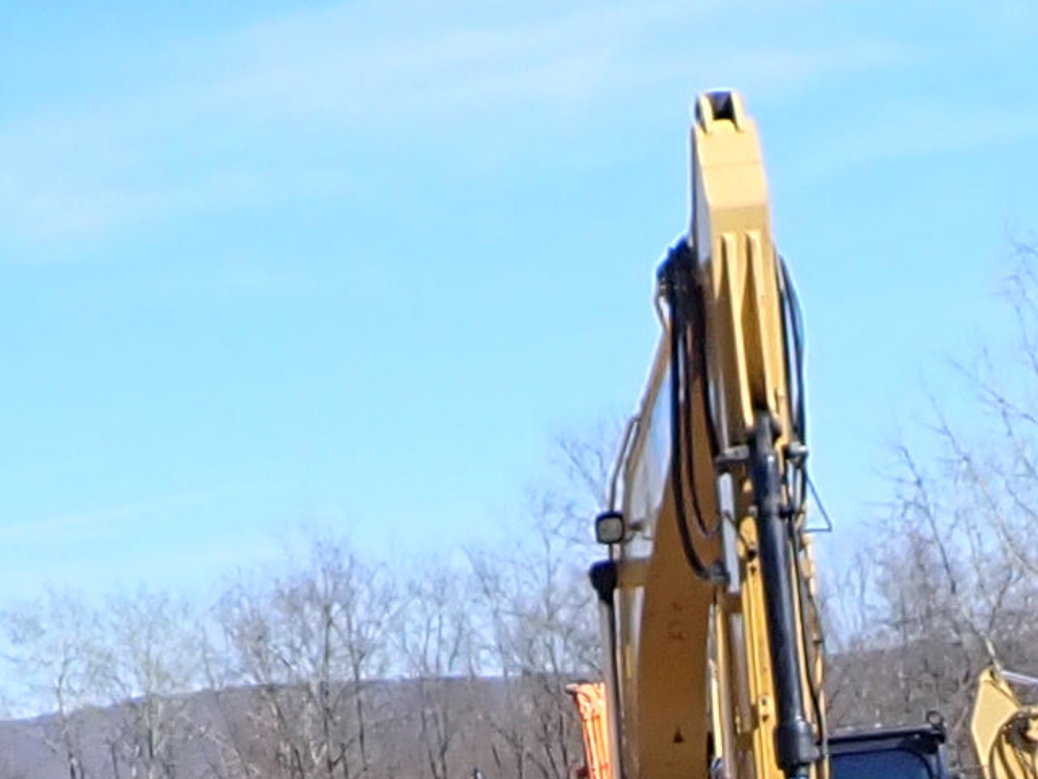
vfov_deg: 8.4
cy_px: 2139
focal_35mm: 156
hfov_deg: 12.7
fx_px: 4679
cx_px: 528
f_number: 2.8
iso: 100
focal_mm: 4.5
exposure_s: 1/1000
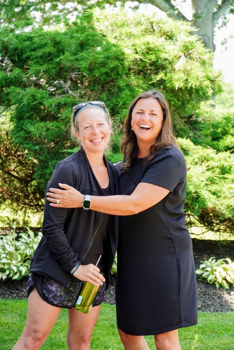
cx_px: 117
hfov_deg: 12.2
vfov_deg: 18.2
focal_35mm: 112
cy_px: 175
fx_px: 1095
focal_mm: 75
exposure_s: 1/160
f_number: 5.6
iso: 500
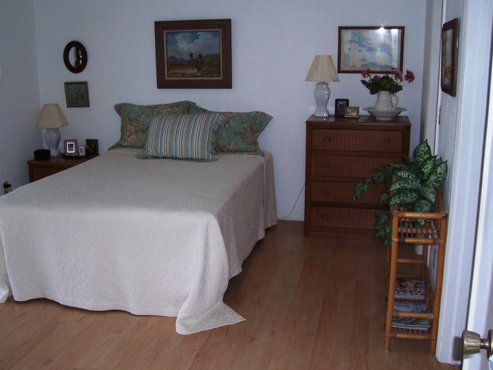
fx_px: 541
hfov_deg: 48.9
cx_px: 227
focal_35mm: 38
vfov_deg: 37.7
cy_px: 186
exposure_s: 1/60
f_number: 2.7
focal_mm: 5.6
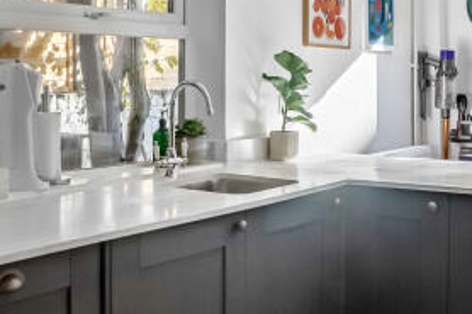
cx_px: 299
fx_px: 773
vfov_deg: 22.8
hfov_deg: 33.8
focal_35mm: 59
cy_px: 94
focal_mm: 16
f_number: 8
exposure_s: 1/750
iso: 1000
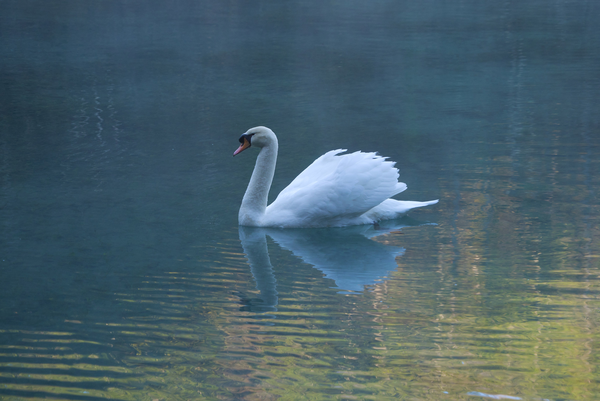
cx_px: 300
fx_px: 1968
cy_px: 200
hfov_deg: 17.3
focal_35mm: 118
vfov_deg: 11.6
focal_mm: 118
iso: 1600
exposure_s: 1/320
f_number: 7.1
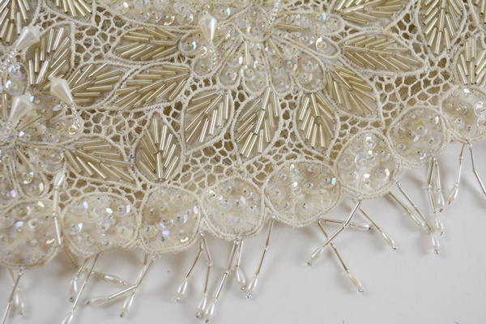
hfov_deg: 37.9
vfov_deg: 25.8
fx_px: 709
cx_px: 243
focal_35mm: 52
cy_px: 162
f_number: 6.3
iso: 200
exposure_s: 1/160
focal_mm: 35
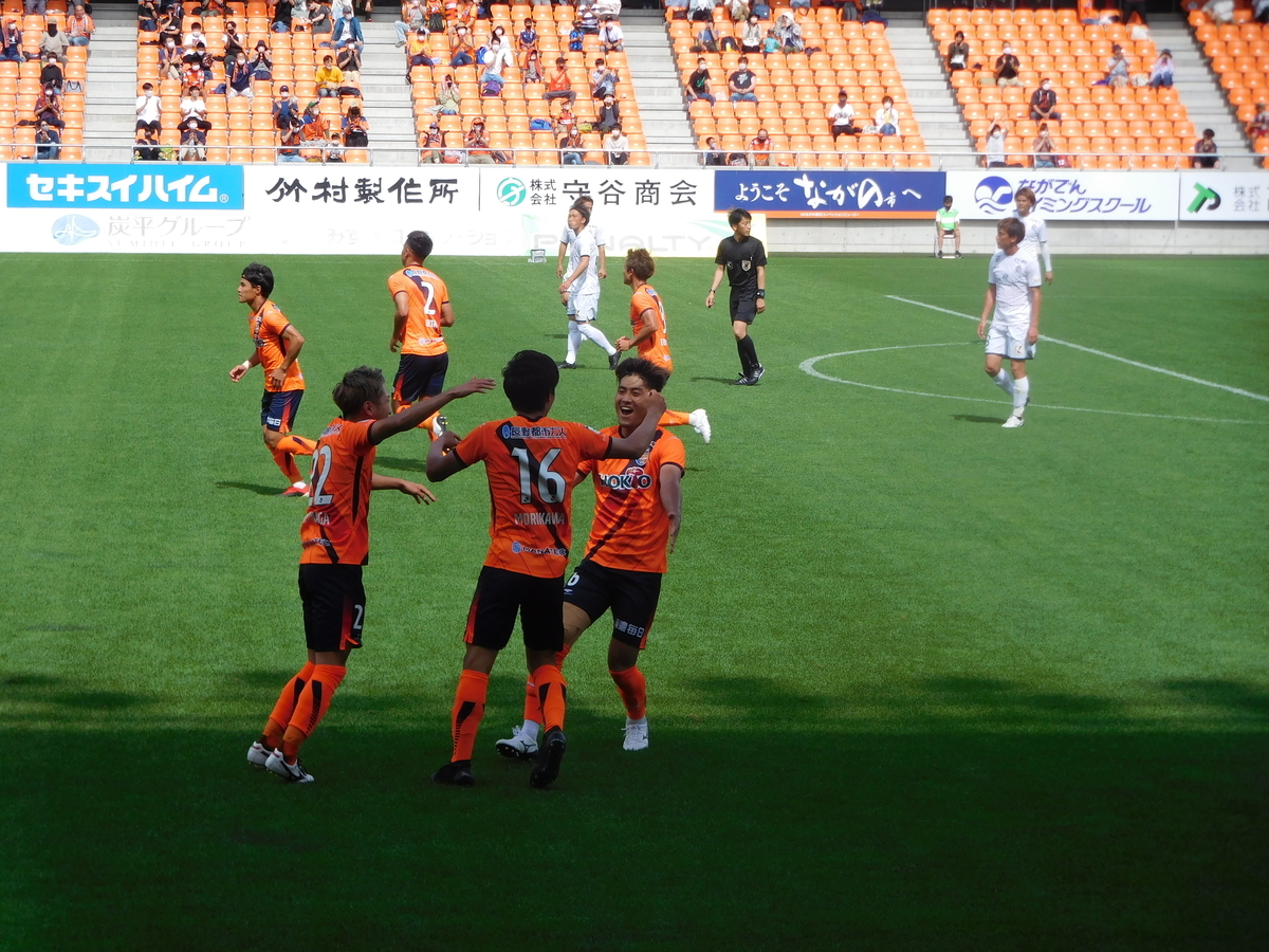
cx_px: 634
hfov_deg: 15.8
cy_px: 476
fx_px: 4582
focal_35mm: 125
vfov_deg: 11.9
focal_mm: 22.3
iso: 125
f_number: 5
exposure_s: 1/500
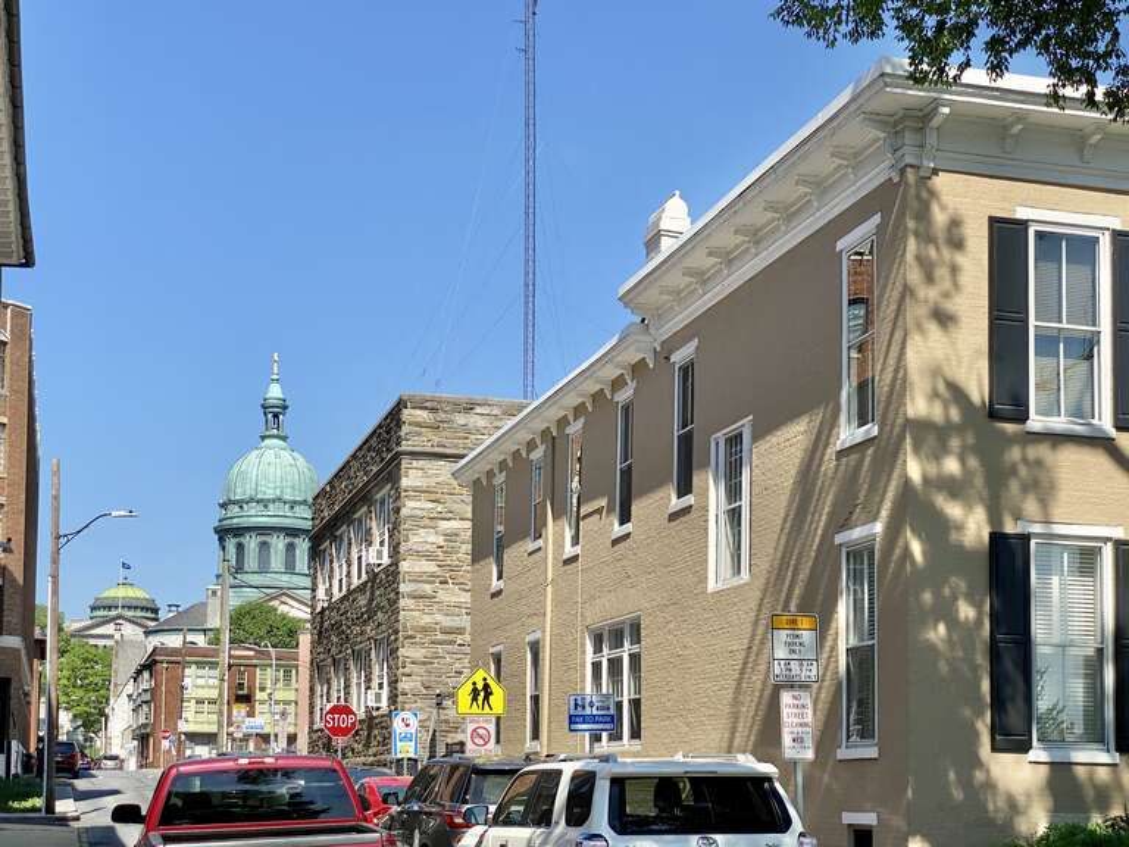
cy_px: 424
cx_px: 564
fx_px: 1696
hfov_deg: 36.8
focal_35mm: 52
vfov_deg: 28.0
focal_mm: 6
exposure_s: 1/1410
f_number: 2
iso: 20
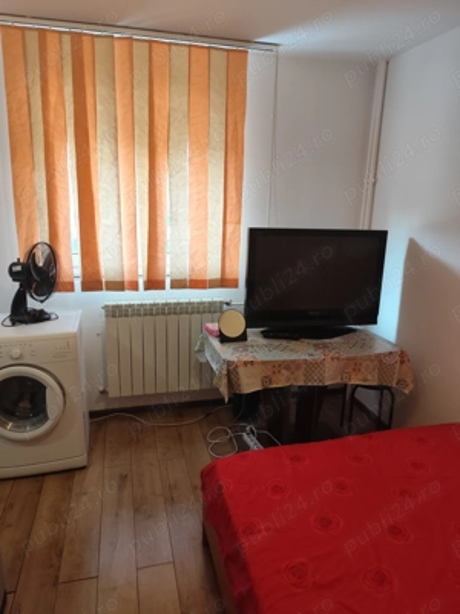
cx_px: 230
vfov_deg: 73.9
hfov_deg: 58.9
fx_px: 408
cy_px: 307
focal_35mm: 23
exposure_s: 1/100
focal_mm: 6.19
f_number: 1.65
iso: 640
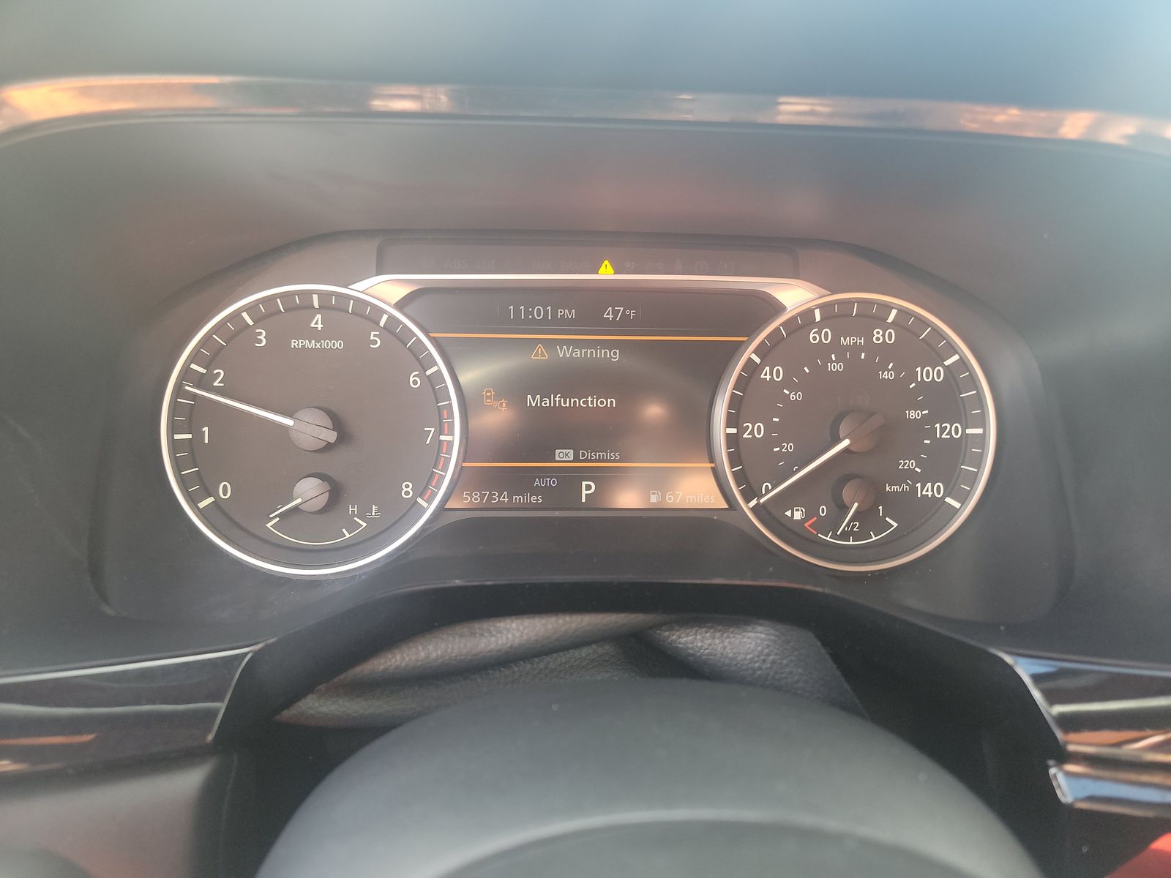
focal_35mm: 24
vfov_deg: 56.8
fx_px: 812
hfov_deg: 71.6
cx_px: 586
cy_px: 439
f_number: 1.8
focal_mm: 6.7
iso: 228
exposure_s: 1/59
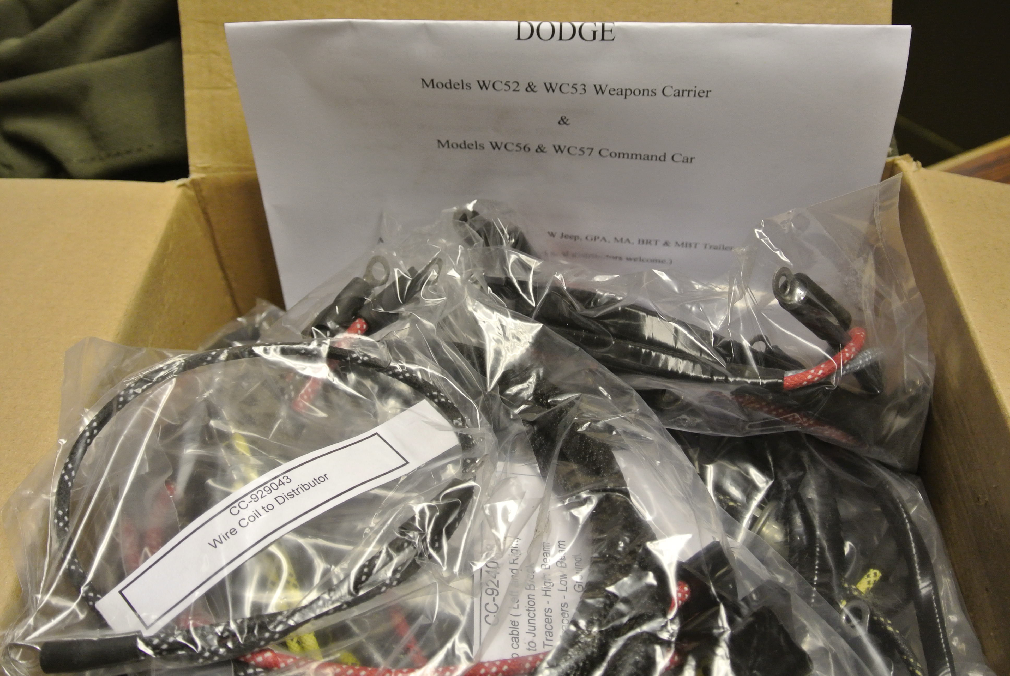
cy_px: 338
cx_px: 505
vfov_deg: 34.3
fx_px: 1095
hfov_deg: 49.5
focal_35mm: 39
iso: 640
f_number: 4
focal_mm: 14.5
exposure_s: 1/60
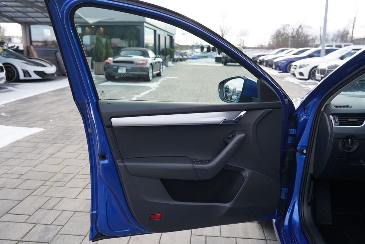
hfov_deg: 61.9
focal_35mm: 30
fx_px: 304
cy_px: 122
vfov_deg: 43.6
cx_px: 182
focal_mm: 30
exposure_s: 1/100
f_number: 5
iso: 100
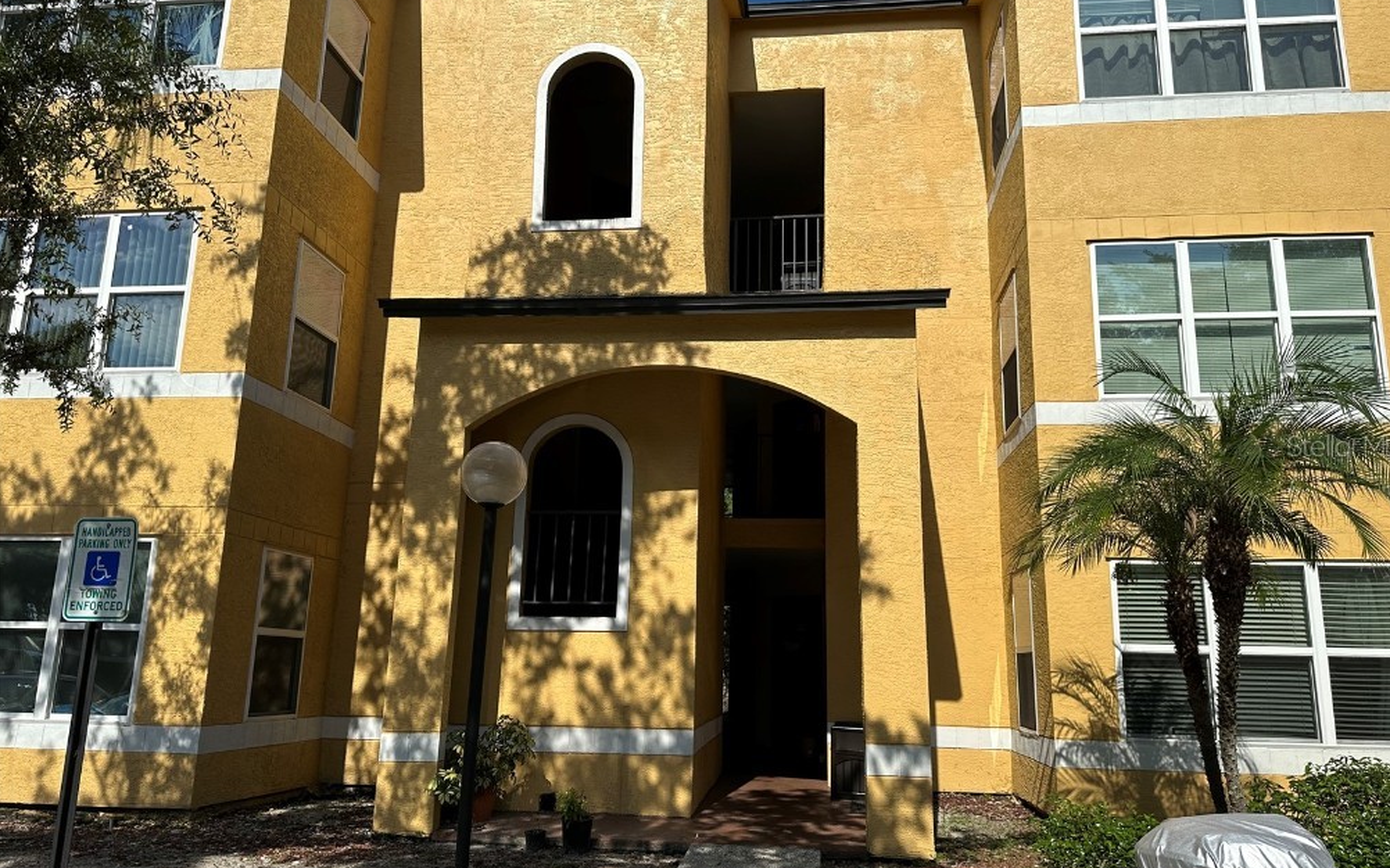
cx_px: 707
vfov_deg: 47.6
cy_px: 445
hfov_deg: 70.4
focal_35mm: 26
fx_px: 985
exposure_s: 1/7042
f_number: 1.78
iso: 80
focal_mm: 6.86
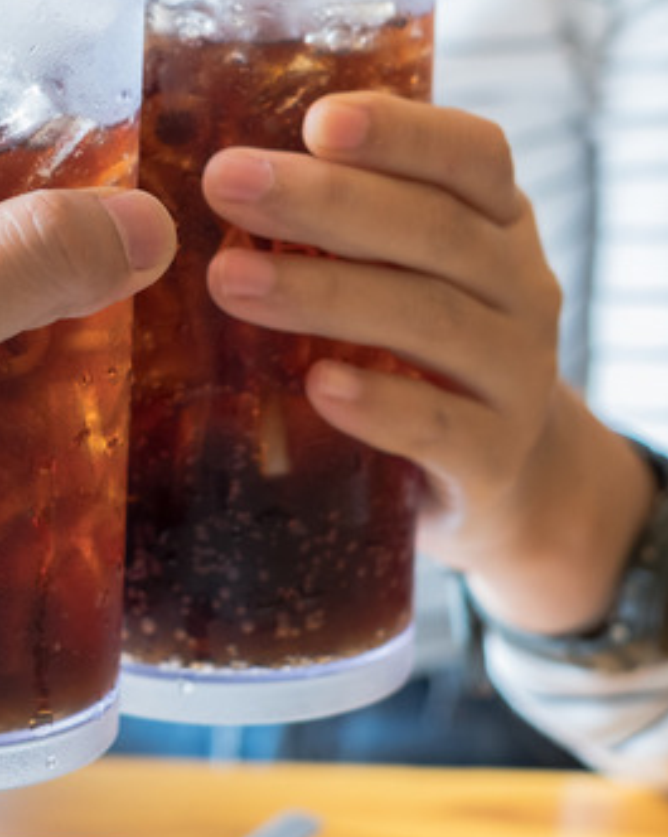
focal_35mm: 117
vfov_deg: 16.4
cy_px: 255
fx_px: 2895
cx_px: 124
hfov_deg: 13.1
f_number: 2.8
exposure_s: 1/125
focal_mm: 35
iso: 800
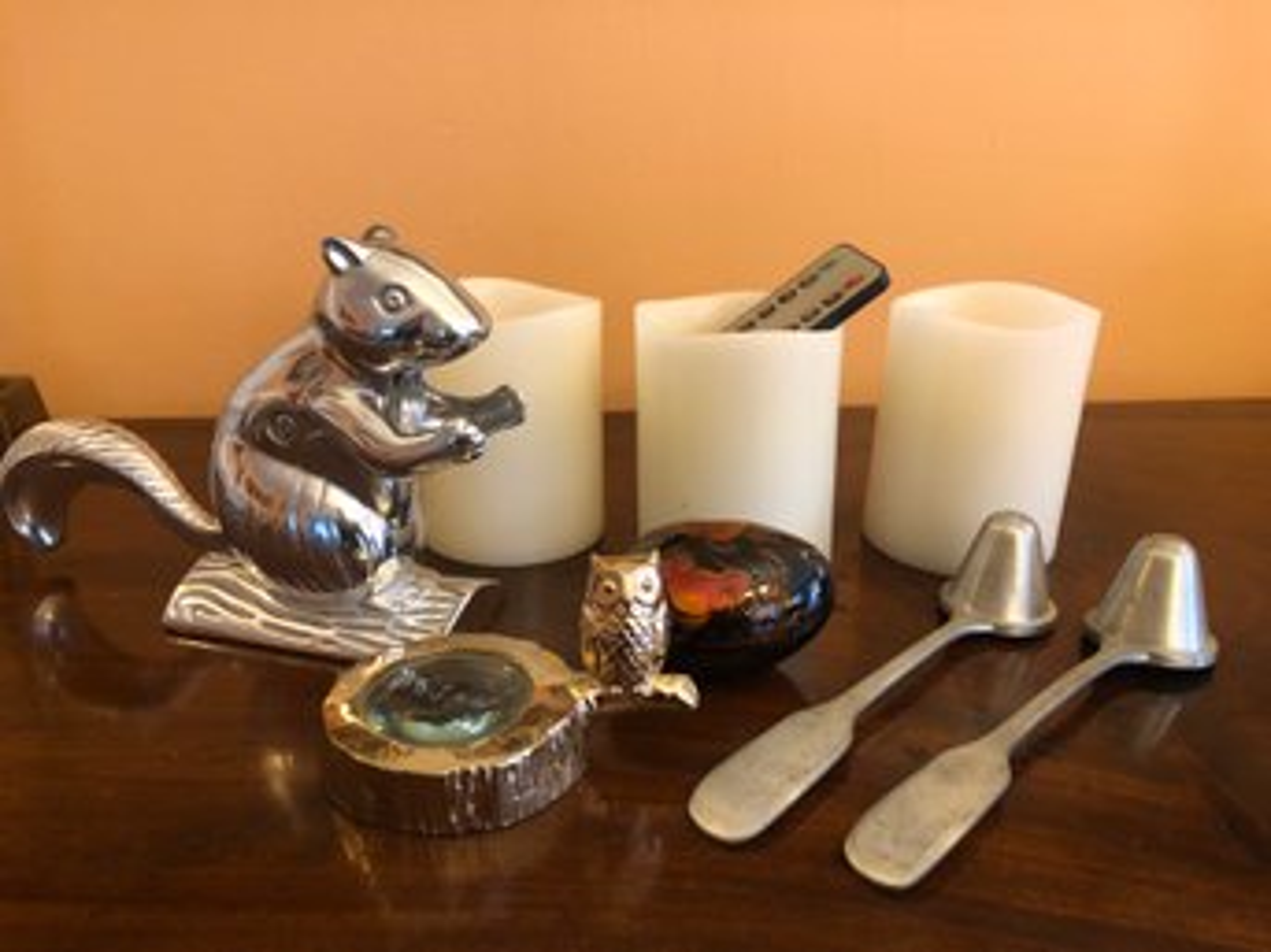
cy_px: 476
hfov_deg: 63.5
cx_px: 636
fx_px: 1028
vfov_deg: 49.7
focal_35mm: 28
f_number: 1.8
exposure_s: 1/15
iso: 50
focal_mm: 3.99
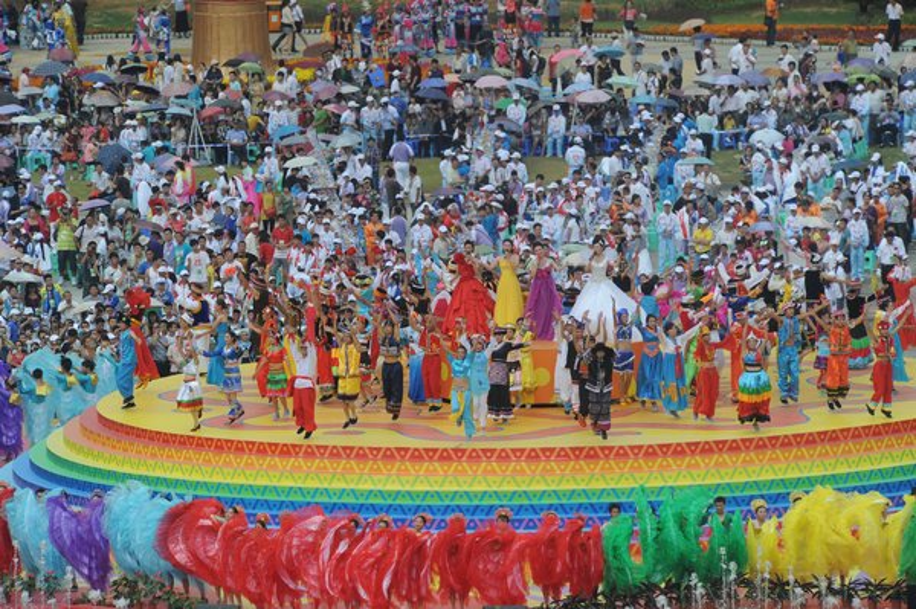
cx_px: 458
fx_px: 10169
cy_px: 304
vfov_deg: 3.4
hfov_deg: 5.2
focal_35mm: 400
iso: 640
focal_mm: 400
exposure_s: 1/2000
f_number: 8
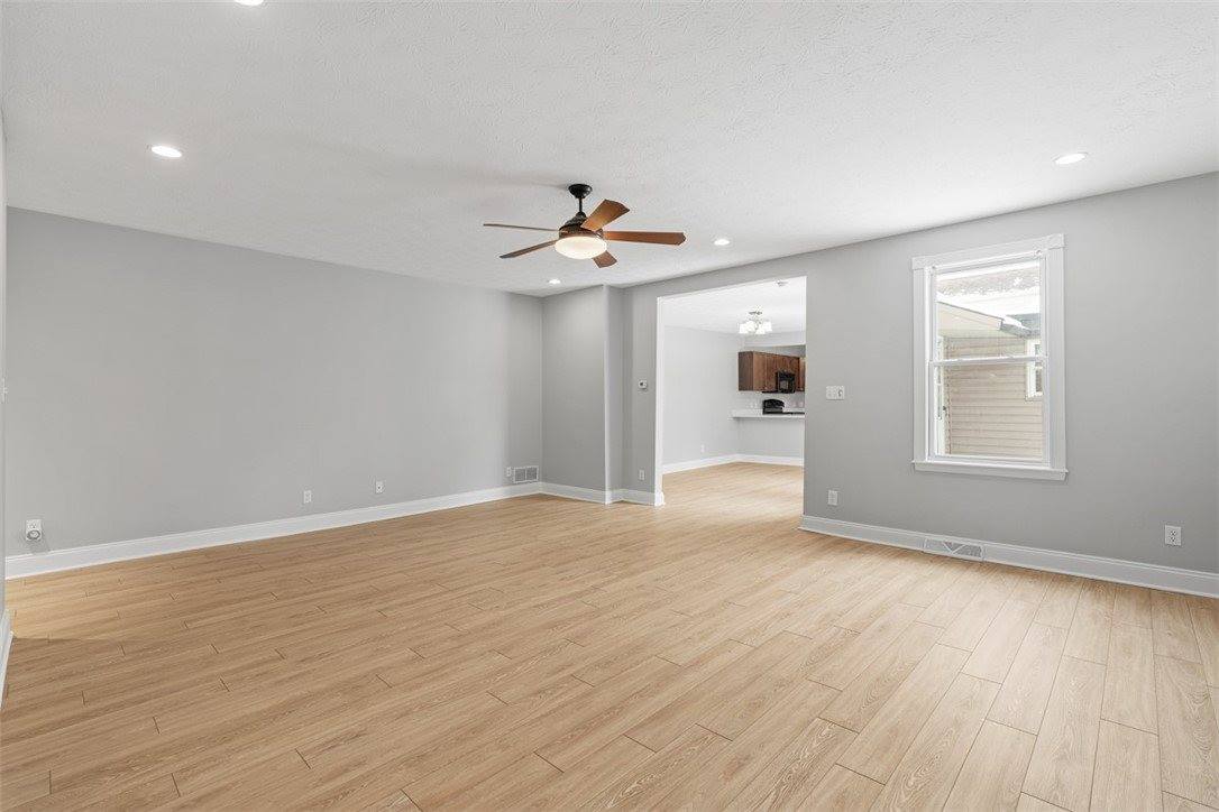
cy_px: 406
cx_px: 610
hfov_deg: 96.7
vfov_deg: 73.7
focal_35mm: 16
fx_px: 542
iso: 320
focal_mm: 16
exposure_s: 1/1.25
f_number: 8
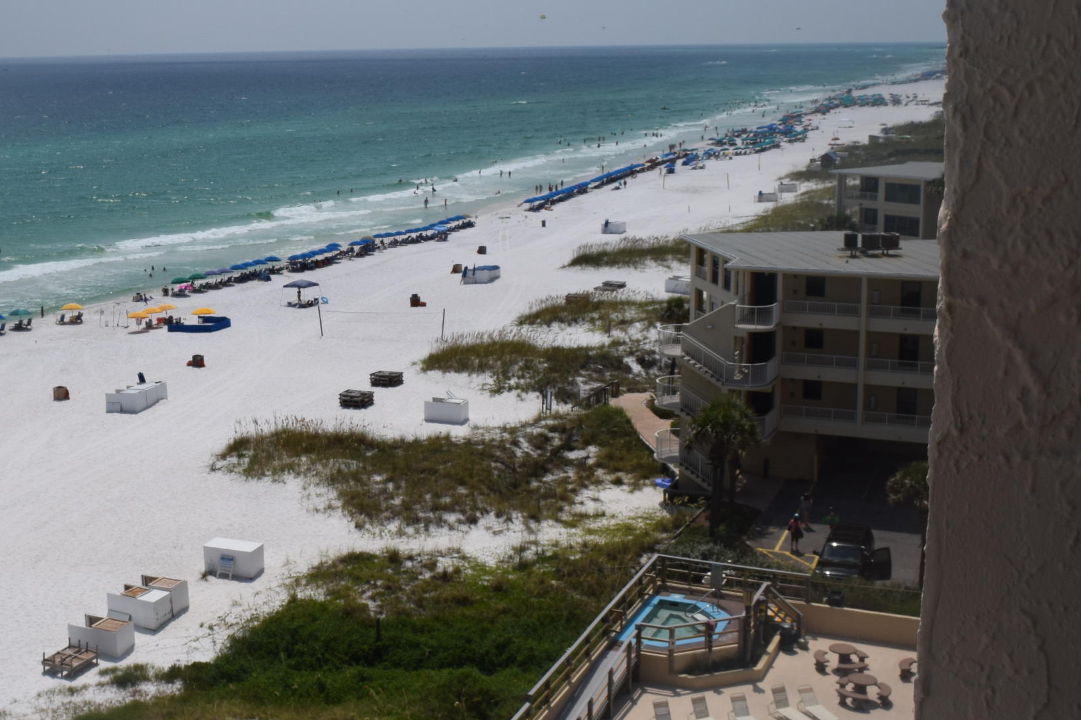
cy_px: 295
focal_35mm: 50
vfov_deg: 26.9
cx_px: 283
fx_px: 1501
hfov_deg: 38.7
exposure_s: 1/640
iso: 200
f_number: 13
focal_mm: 18
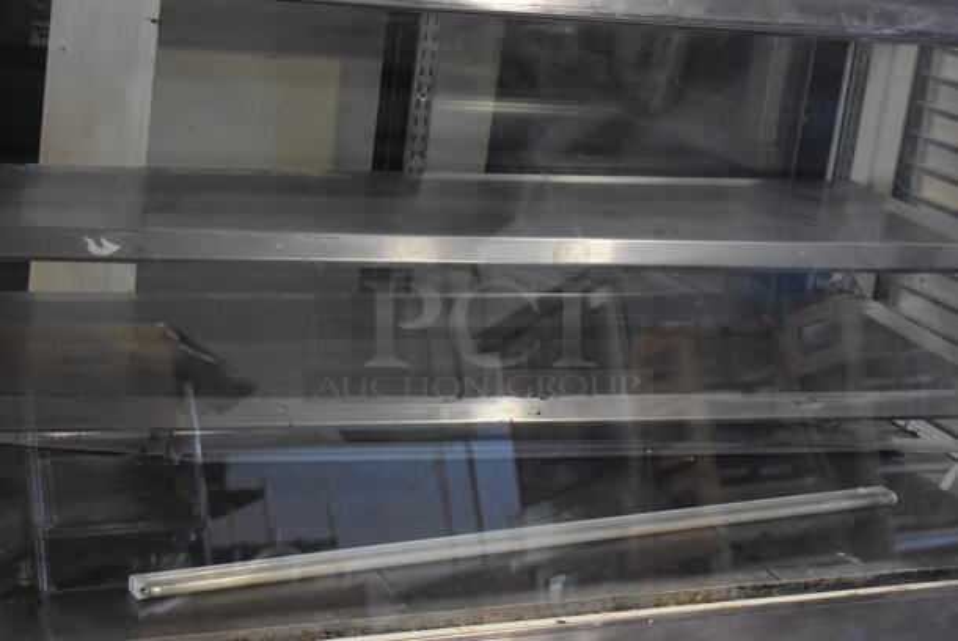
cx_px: 479
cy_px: 320
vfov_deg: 19.8
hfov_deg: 29.2
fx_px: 1838
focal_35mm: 69
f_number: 5.3
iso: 2500
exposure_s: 1/125
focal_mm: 46
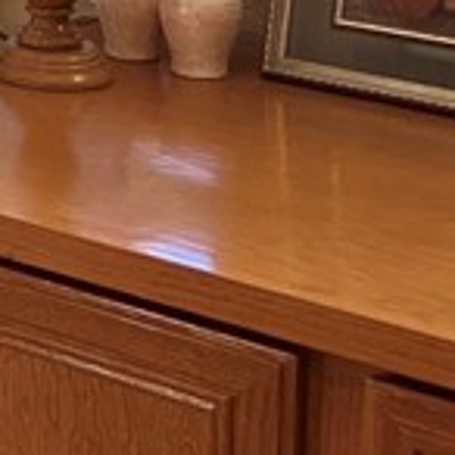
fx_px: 2394
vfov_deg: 10.4
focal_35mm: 161
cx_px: -898
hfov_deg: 8.9
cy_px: -252
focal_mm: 5.7
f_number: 1.5
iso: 64
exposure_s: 1/60
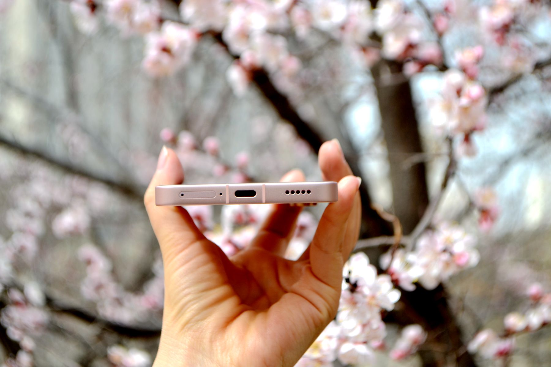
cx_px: 276
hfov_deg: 24.6
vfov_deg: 16.6
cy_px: 184
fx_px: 1263
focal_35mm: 82
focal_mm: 55
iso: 100
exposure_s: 1/200
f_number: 7.1
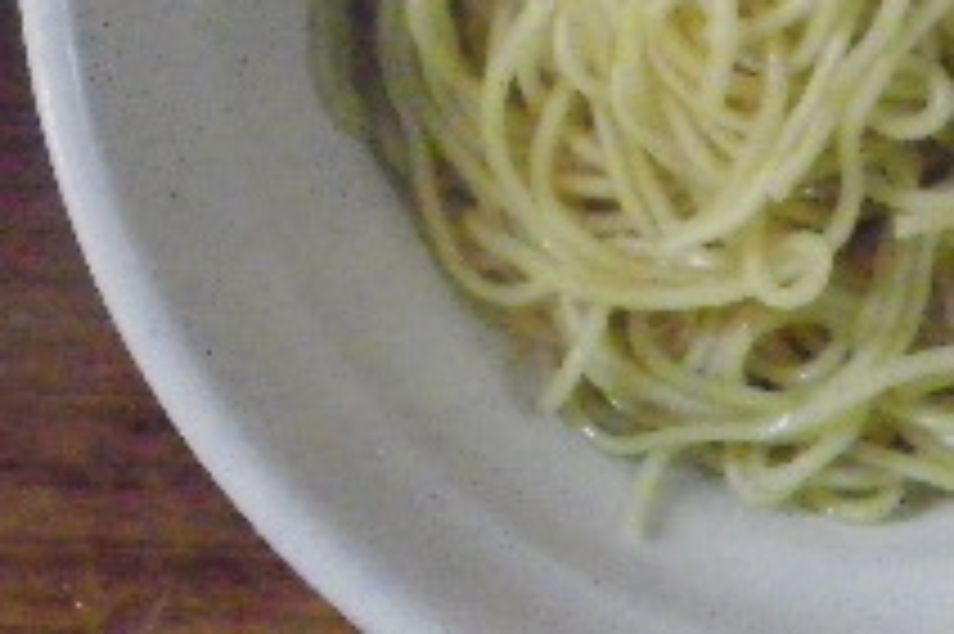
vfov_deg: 15.2
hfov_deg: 22.6
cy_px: -18
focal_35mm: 88
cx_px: 846
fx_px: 2330
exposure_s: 1/50
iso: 800
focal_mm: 4.9
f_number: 2.6
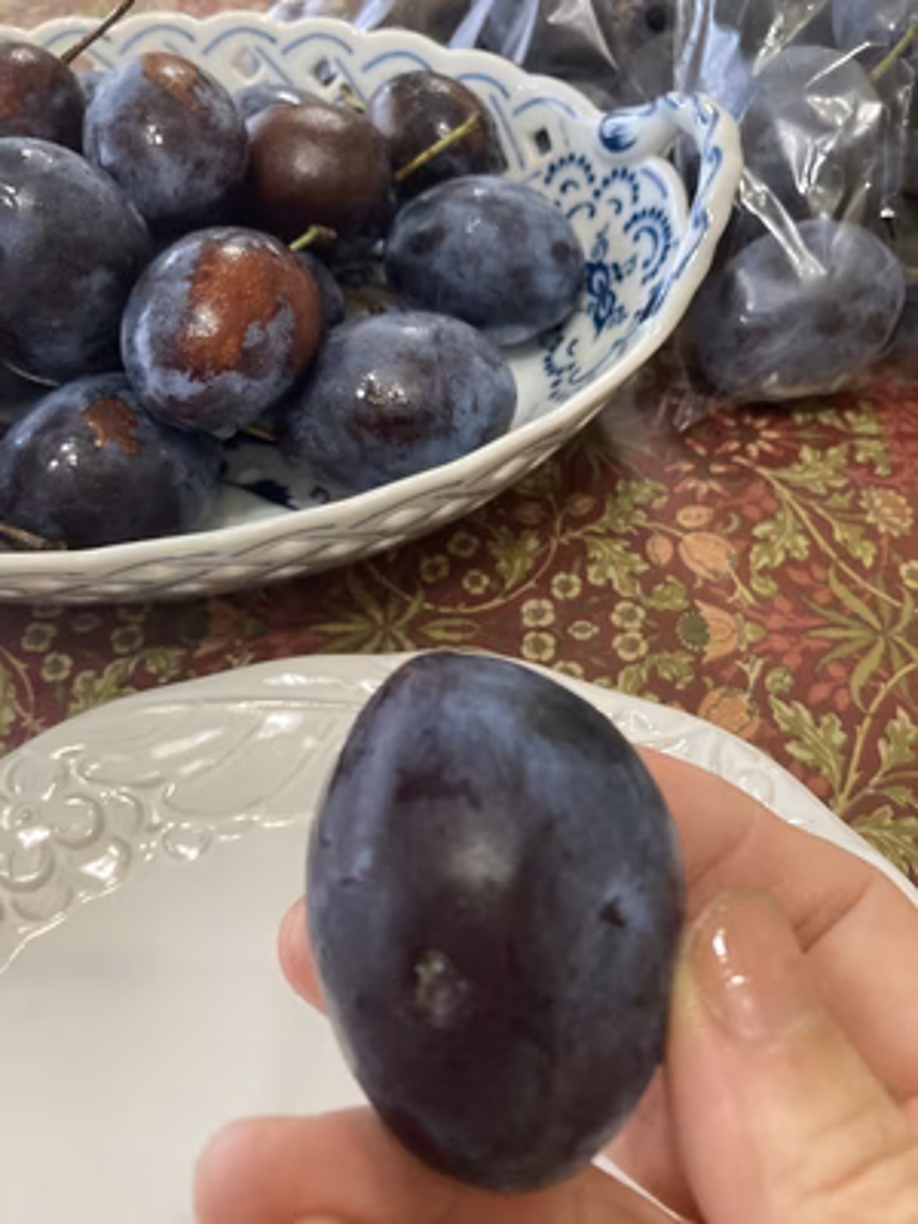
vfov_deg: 63.4
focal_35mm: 28
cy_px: 612
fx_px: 990
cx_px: 459
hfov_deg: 49.7
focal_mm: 3.99
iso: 250
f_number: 1.8
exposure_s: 1/60
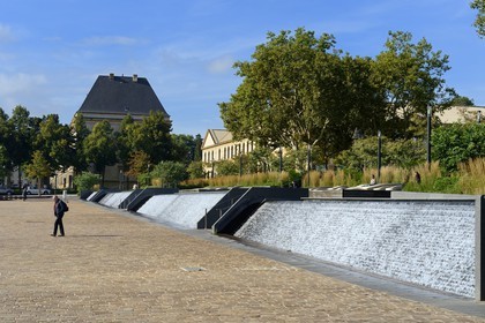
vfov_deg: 21.9
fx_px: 835
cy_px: 162
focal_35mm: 62
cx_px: 242
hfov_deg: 32.4
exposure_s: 1/200
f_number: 13
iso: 200
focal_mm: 62
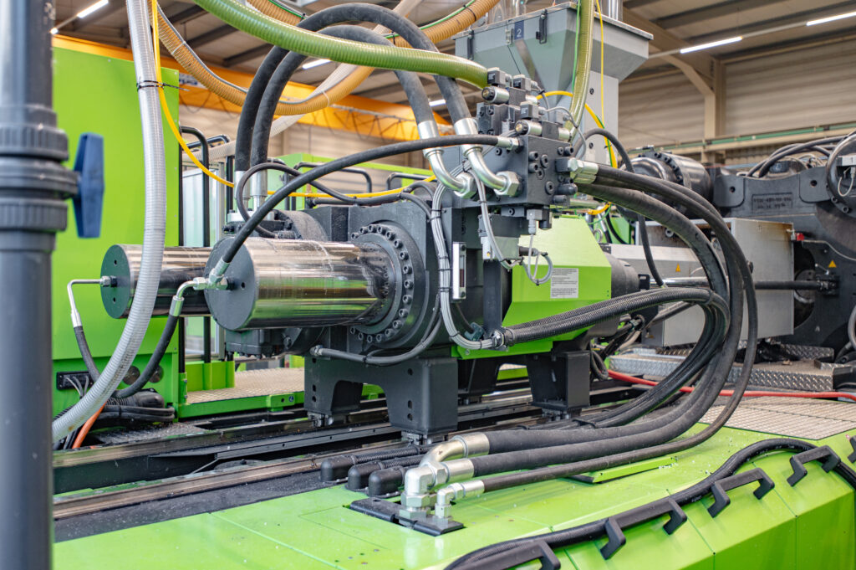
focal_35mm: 35
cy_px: 285
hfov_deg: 54.5
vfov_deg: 37.8
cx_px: 428
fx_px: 832
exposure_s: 1/100
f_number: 2.8
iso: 400
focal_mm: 35
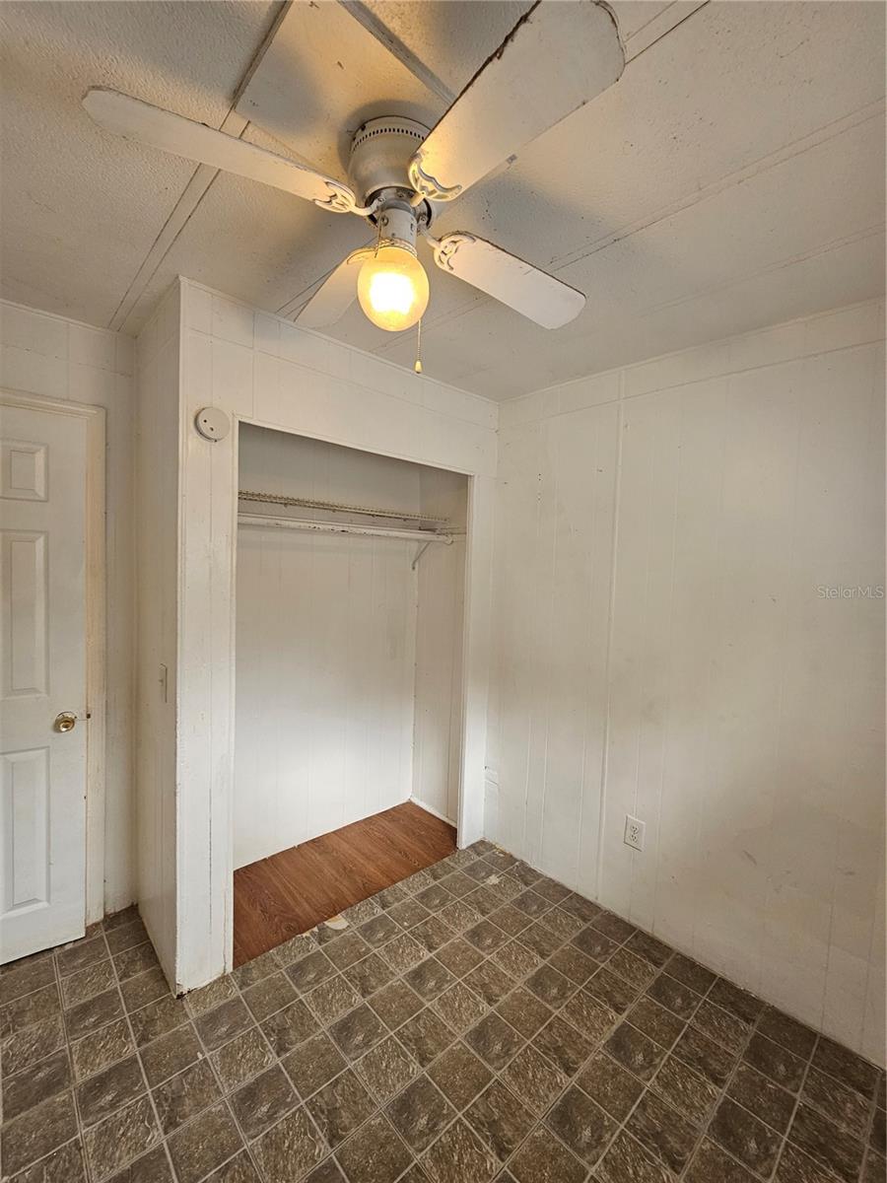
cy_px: 592
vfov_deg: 106.2
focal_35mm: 13
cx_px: 444
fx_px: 444
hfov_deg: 89.9
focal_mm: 2.2
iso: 100
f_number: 2.2
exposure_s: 1/60
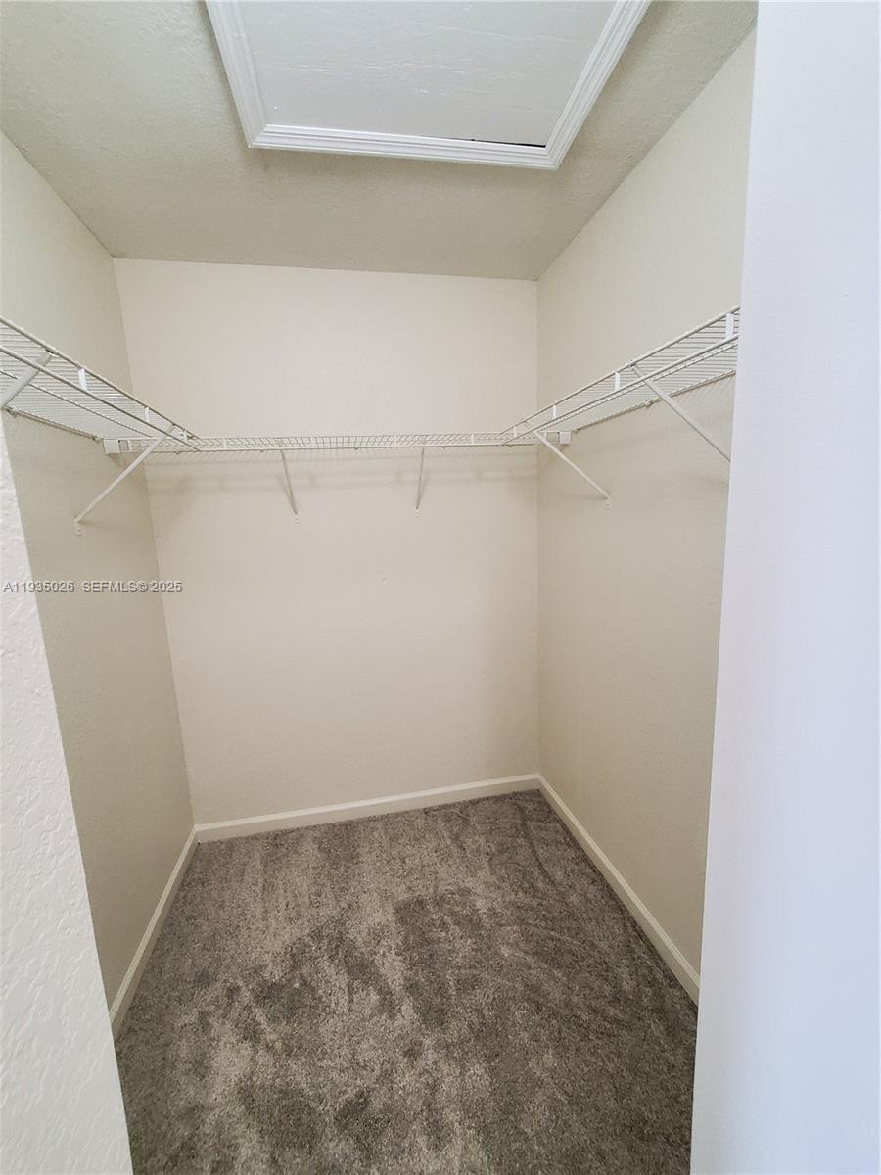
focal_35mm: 13
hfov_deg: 89.9
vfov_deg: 106.2
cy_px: 588
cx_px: 440
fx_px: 441
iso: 500
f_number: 2.2
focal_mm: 1.8
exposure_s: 1/59
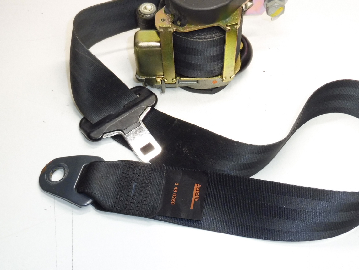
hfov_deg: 43.9
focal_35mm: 43
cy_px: 130
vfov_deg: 33.6
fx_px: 446
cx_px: 182
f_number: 3.5
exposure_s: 1/100
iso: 200
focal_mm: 4.3
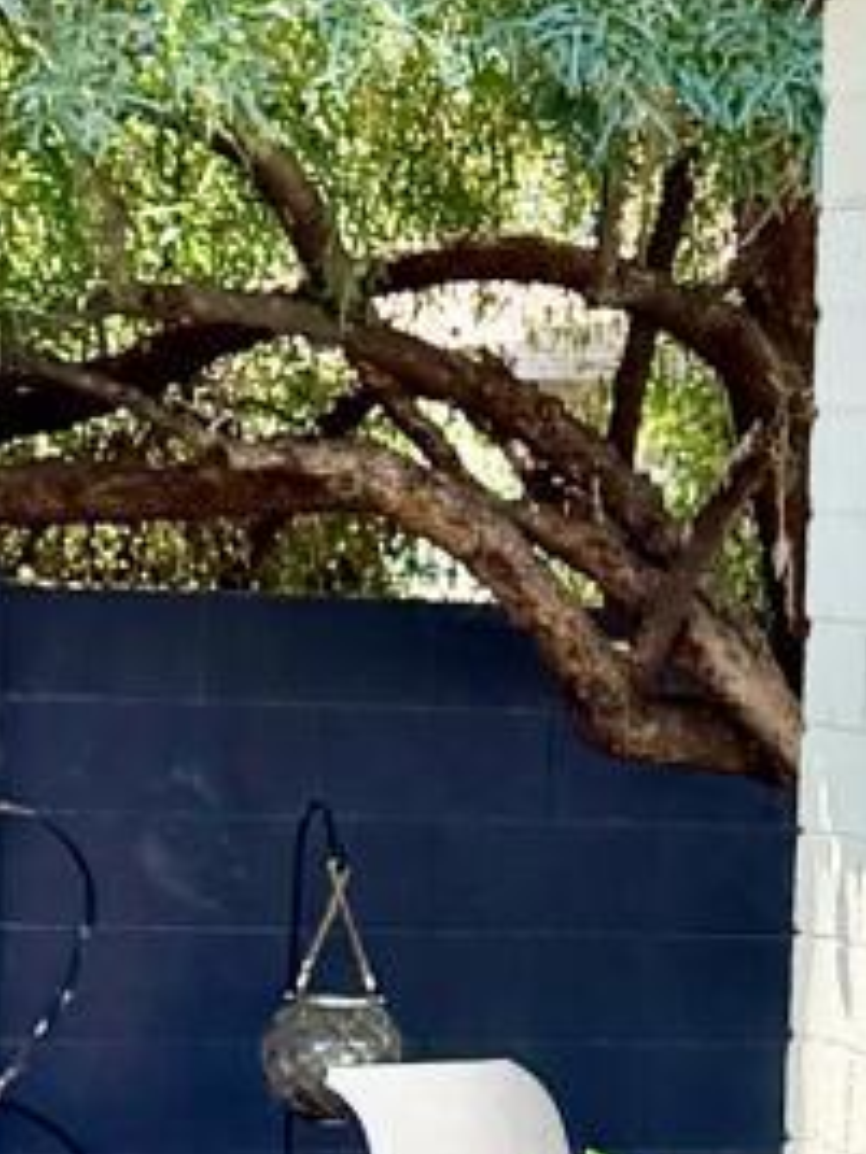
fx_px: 5971
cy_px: 810
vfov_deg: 11.0
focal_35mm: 179
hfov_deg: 7.9
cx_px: 1702
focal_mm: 6.76
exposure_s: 1/649
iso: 100
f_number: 1.78
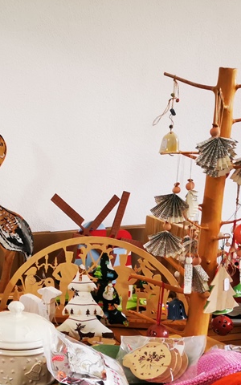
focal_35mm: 61
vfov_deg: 32.8
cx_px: -2
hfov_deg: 20.6
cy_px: 288
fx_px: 641
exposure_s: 1/50
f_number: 1.8
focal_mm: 5.58
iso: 400
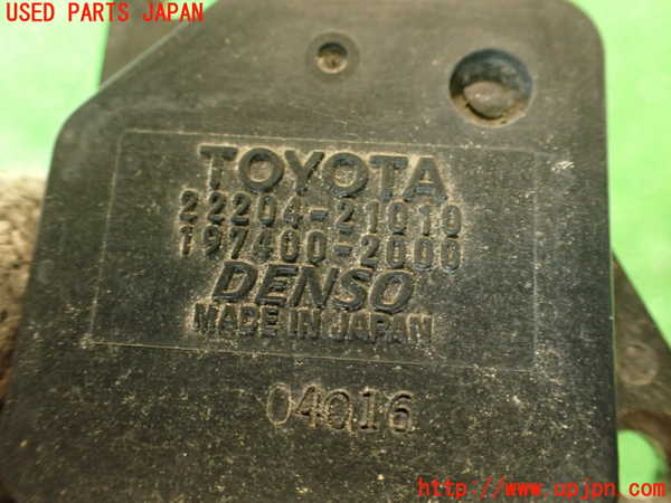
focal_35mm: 32
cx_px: 336
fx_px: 620
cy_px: 252
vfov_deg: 44.2
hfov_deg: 56.8
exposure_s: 1/30
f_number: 2.4
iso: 640
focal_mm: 5.79
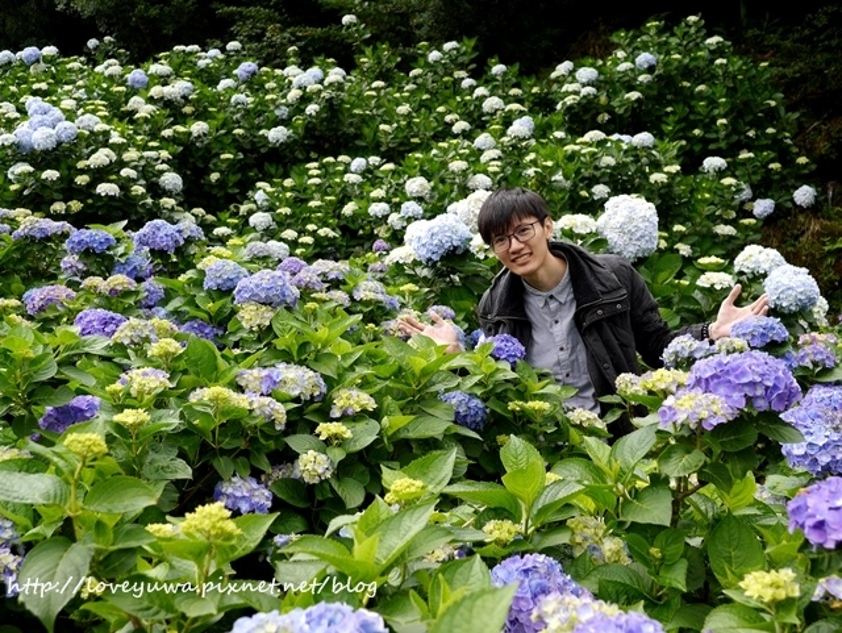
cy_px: 316
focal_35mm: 42
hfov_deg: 44.8
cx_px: 421
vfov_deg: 34.4
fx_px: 1022
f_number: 5.6
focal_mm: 21
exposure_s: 1/125
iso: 160
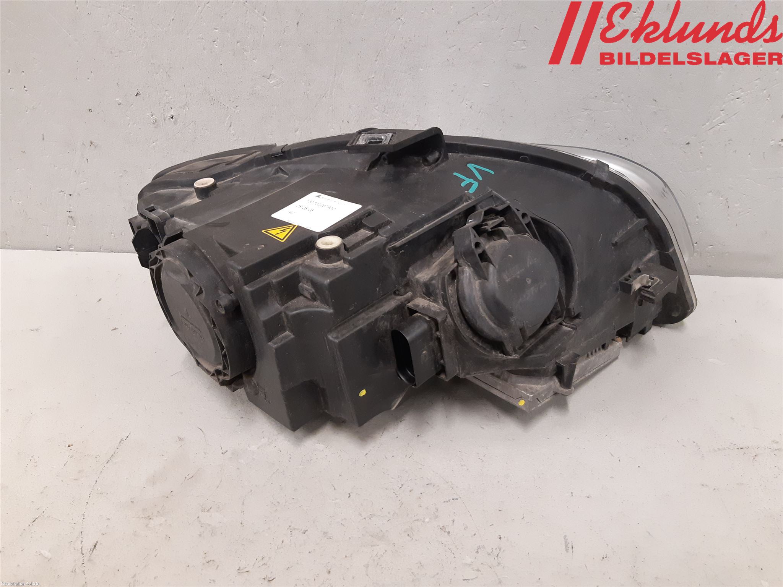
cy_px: 294
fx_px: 588
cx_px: 392
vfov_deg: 53.1
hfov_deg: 67.3
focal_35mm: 26
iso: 250
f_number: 1.7
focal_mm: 3.93
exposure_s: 1/50
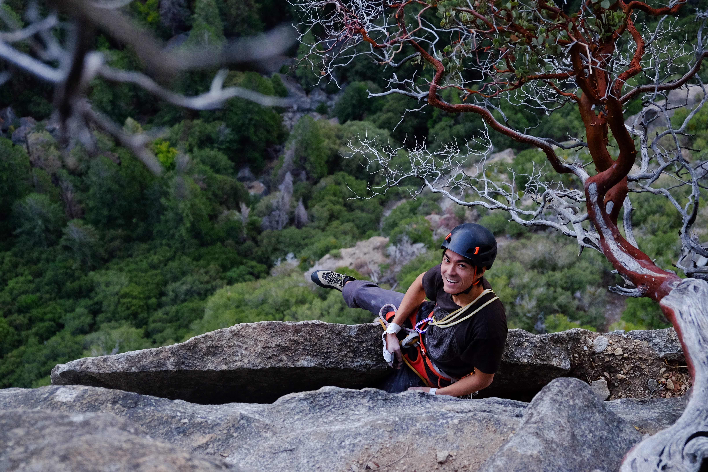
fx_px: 1259
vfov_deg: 21.2
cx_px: 354
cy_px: 236
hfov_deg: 31.4
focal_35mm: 64
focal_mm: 42.5
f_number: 4.5
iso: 2000
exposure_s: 1/320
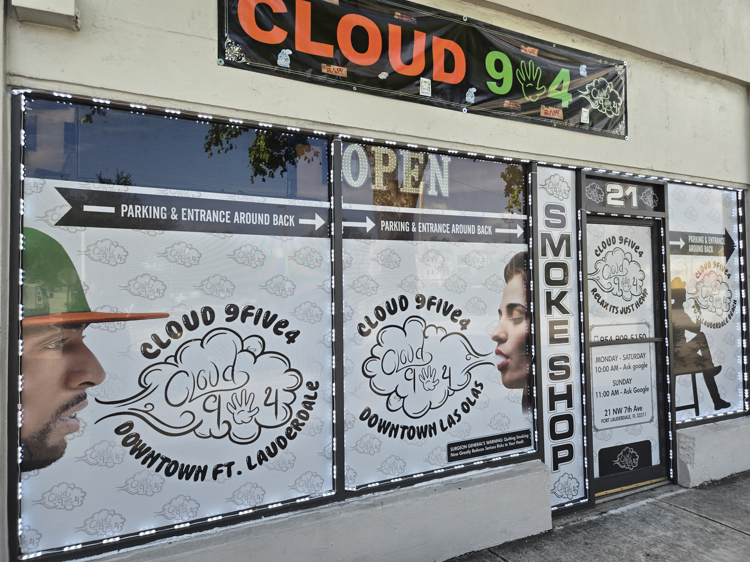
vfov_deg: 58.9
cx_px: 375
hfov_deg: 73.9
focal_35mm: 23
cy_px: 281
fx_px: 498
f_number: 1.8
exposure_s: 1/1139
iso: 80
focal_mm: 5.4
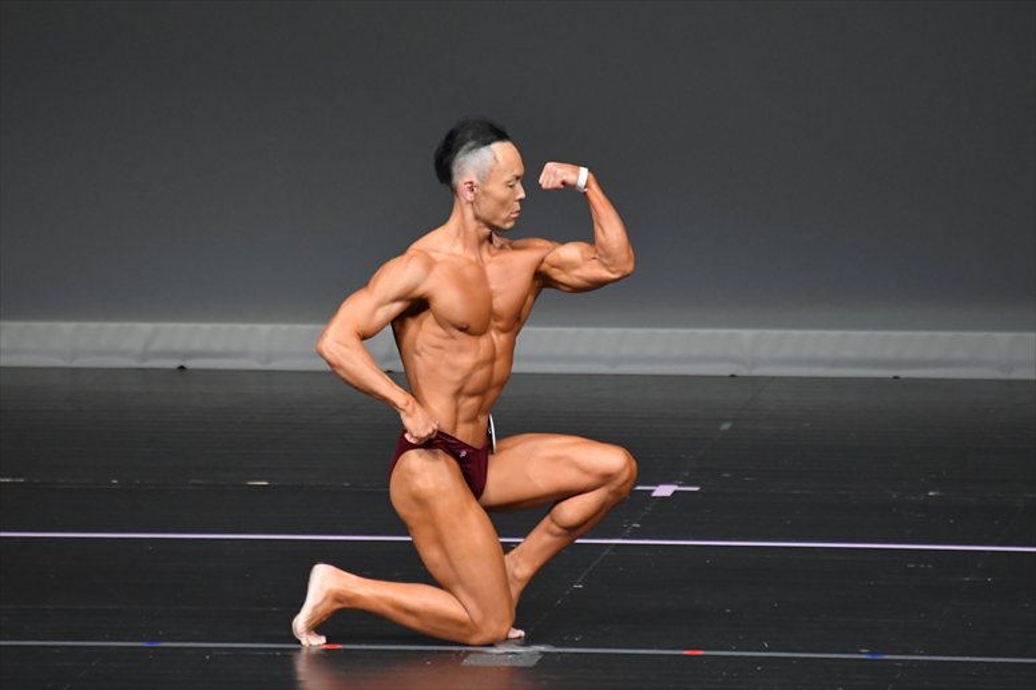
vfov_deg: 3.1
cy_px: 345
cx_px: 518
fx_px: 12944
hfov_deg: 4.6
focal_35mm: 450
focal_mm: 300
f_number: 5.6
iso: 4000
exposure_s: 1/400
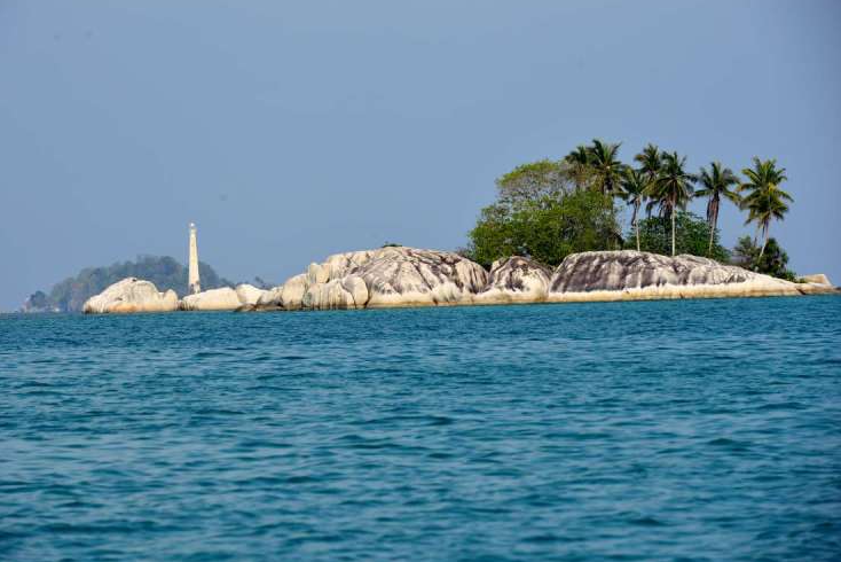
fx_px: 5094
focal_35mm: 218
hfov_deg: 9.4
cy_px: 259
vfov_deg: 6.3
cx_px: 384
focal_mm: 200
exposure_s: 1/320
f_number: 9
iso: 100
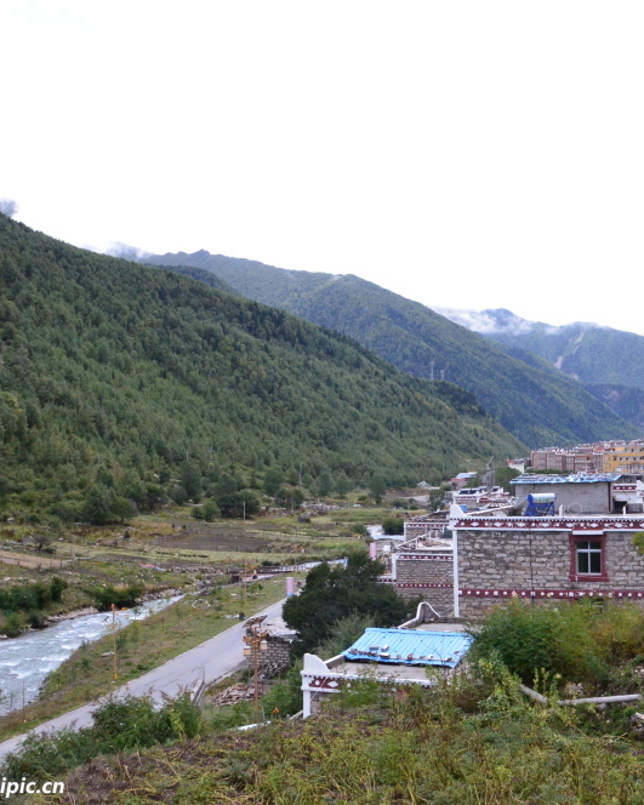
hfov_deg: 37.8
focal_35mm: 39
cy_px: 396
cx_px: 429
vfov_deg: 46.8
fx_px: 929
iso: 2000
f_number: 8
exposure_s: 1/60
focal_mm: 18
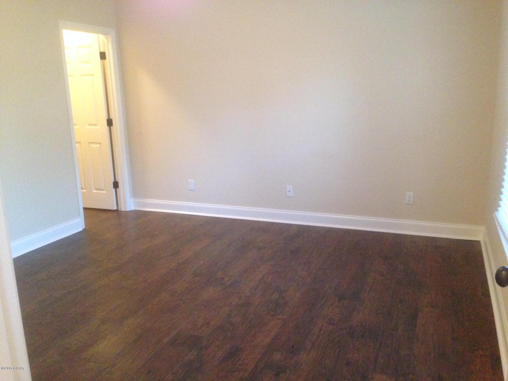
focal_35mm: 33
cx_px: 254
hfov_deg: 55.4
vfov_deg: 42.9
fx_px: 484
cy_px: 190
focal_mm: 4.12
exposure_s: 1/15
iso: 500
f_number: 2.4
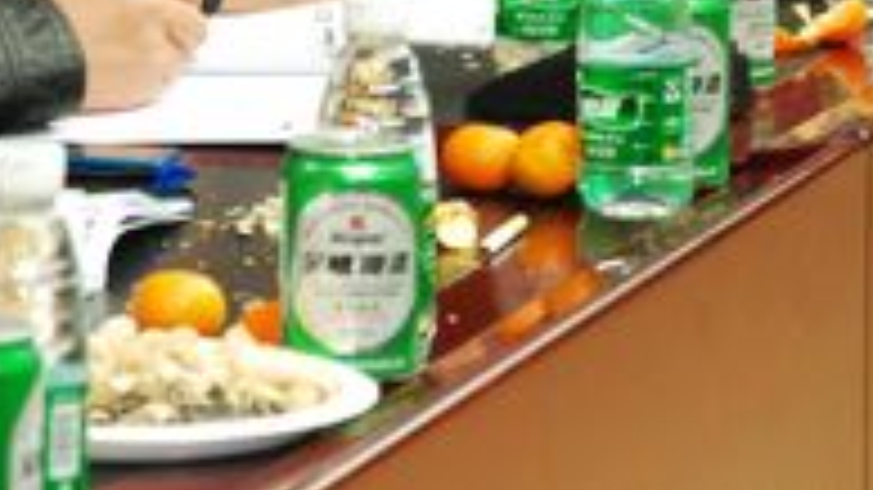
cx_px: 58
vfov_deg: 3.5
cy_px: -173
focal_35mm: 347
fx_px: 8035
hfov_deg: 6.2
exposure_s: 1/60
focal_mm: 95
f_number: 5.6
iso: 1600
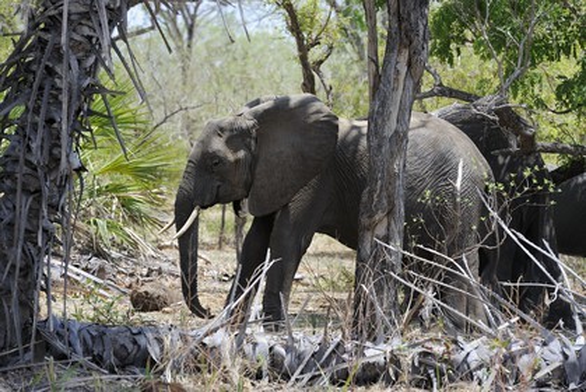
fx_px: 3258
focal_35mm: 200
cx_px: 293
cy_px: 196
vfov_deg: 6.9
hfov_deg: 10.3
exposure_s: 1/1000
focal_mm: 200
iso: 400
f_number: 5
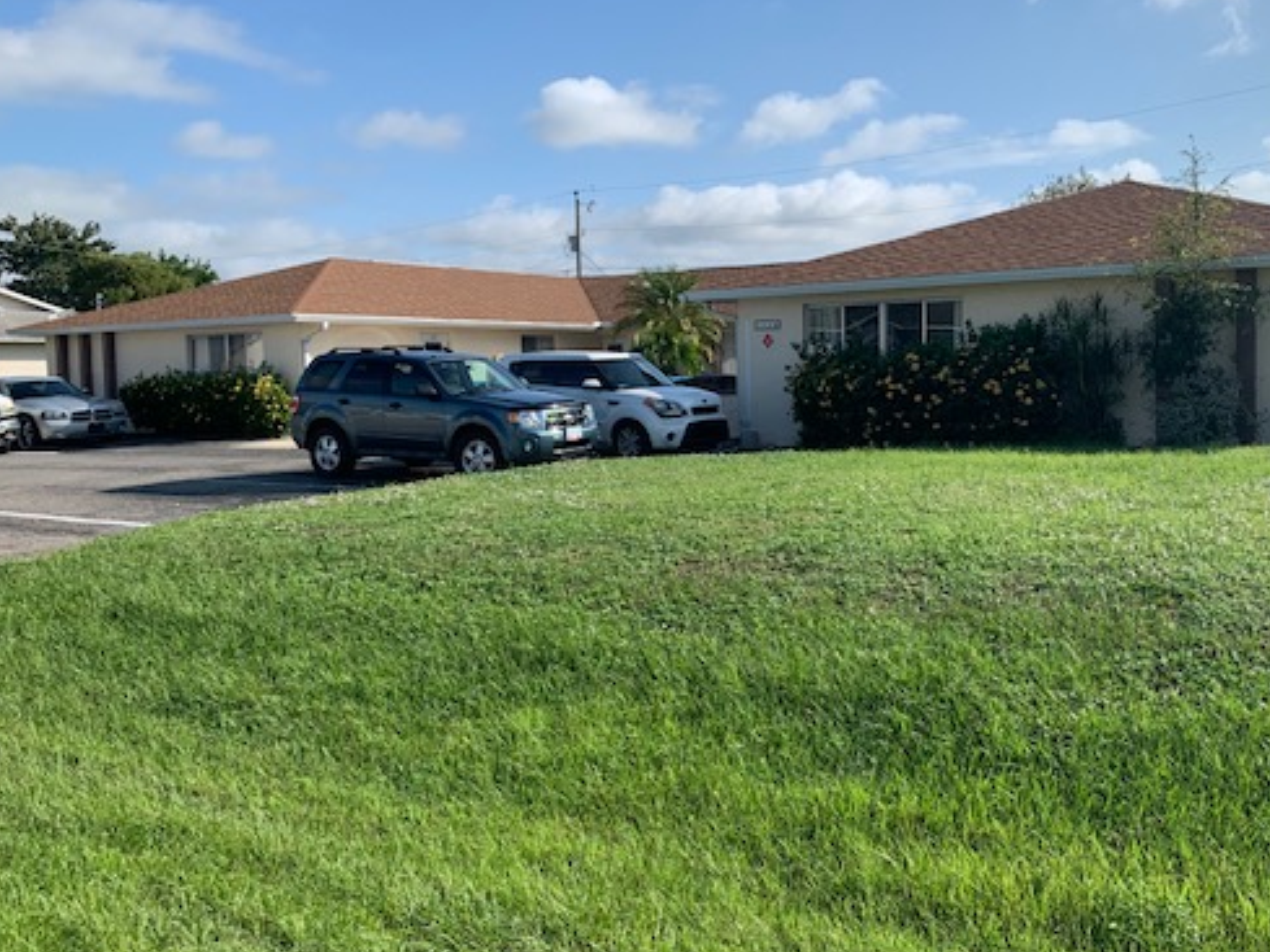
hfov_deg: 53.6
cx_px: 761
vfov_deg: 41.8
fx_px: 1248
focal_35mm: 34
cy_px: 444
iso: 25
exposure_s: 1/2545
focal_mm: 4.25
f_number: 1.8
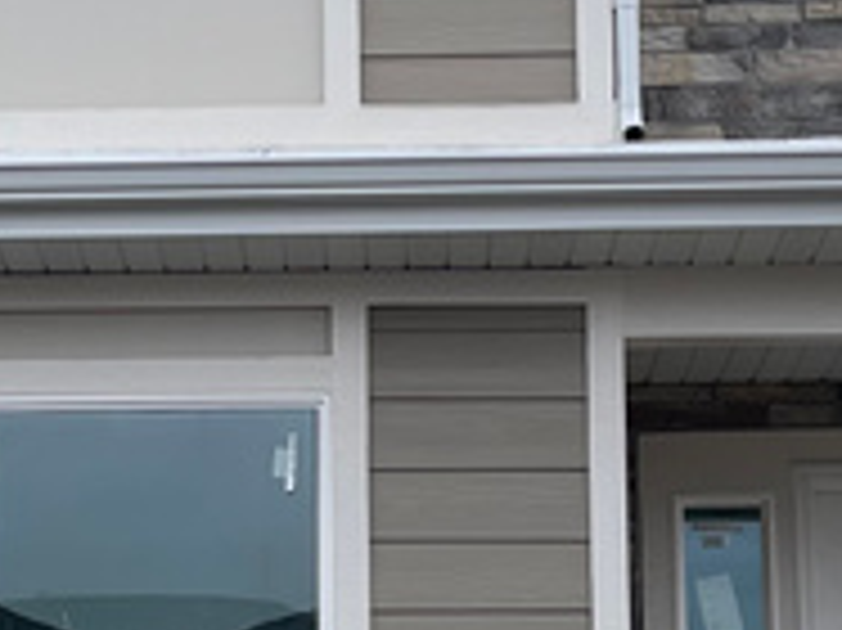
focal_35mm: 137
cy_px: 338
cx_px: 239
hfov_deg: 14.4
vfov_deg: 10.8
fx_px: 3330
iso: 32
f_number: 1.6
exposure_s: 1/1689
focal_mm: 5.1
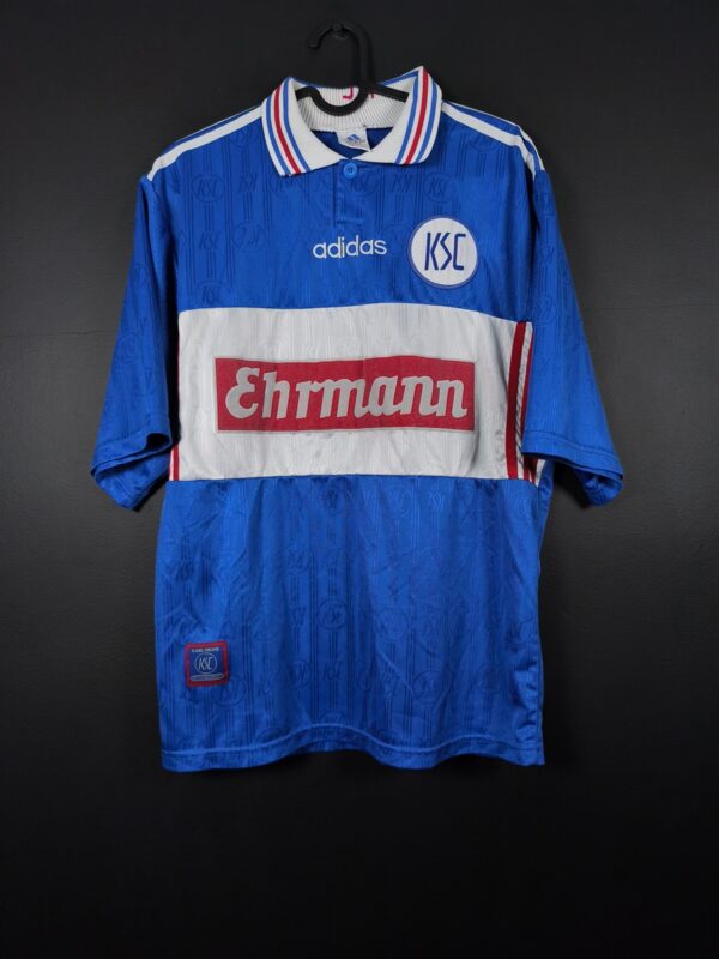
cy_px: 480
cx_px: 360
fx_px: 637
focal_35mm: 23
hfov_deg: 58.9
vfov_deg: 73.9
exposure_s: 1/160
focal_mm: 6.57
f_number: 1.6
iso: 400
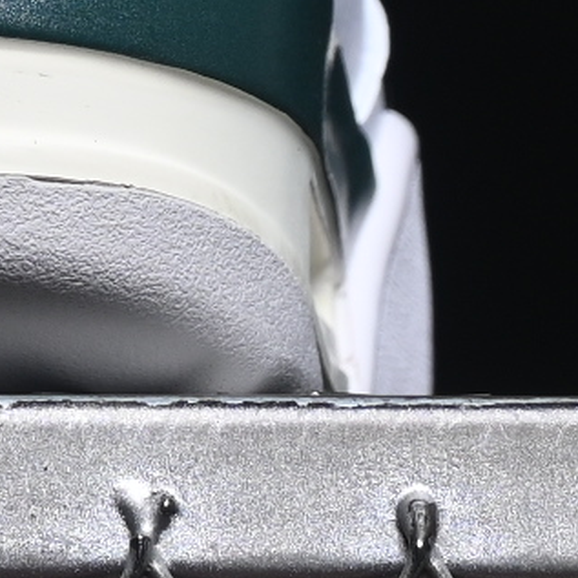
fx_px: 10579
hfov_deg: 3.1
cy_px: -673
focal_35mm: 560
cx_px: -753
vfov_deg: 3.1
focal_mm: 50
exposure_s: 1/60
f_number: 7.1
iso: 160
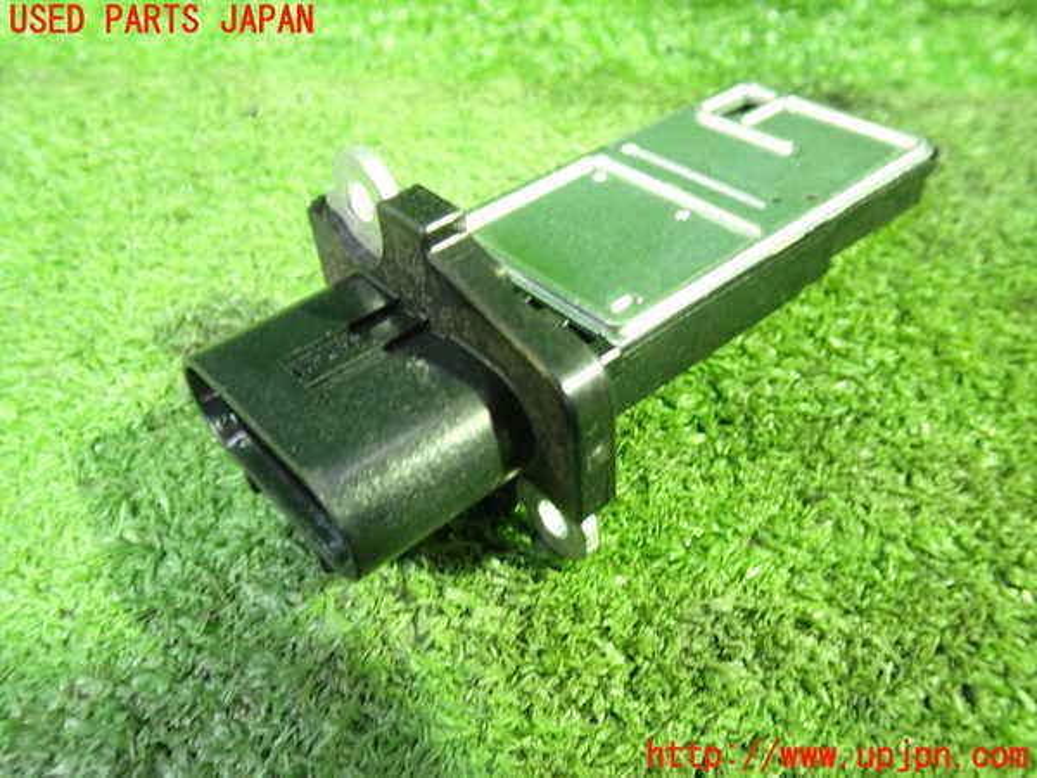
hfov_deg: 60.0
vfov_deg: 46.8
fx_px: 899
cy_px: 389
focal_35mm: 30
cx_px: 518
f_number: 2.3
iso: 800
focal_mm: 5.4
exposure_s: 1/13
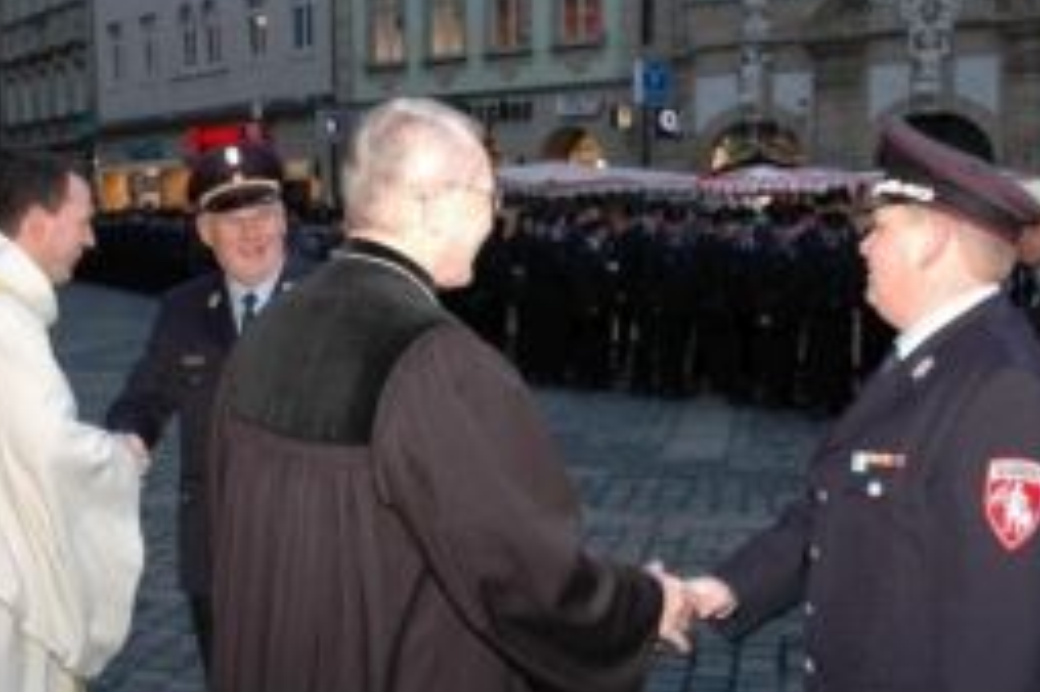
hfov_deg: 38.2
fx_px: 1501
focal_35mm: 52
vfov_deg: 25.9
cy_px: 393
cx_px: 532
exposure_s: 1/60
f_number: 5
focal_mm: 22
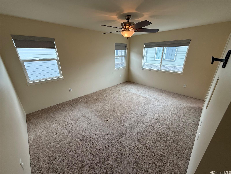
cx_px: 116
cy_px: 87
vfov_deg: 85.7
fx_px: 93
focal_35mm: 14
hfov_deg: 102.1
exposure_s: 1/120
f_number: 2.2
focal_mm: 2.22
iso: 64
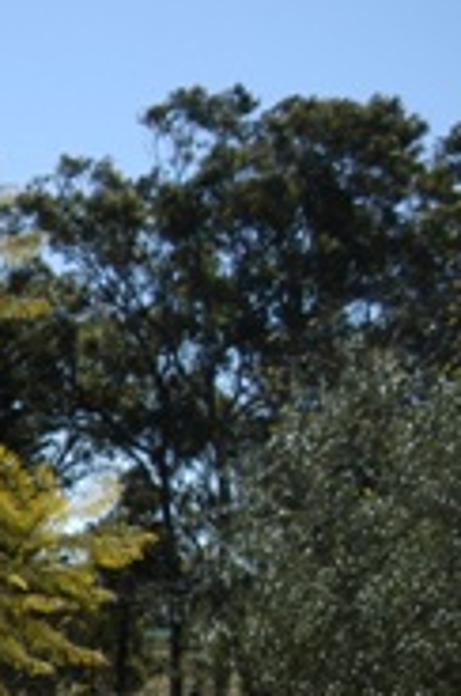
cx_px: -589
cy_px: 707
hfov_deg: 12.1
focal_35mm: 94
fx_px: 1812
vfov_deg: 20.9
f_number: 4.5
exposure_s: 1/1250
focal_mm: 18
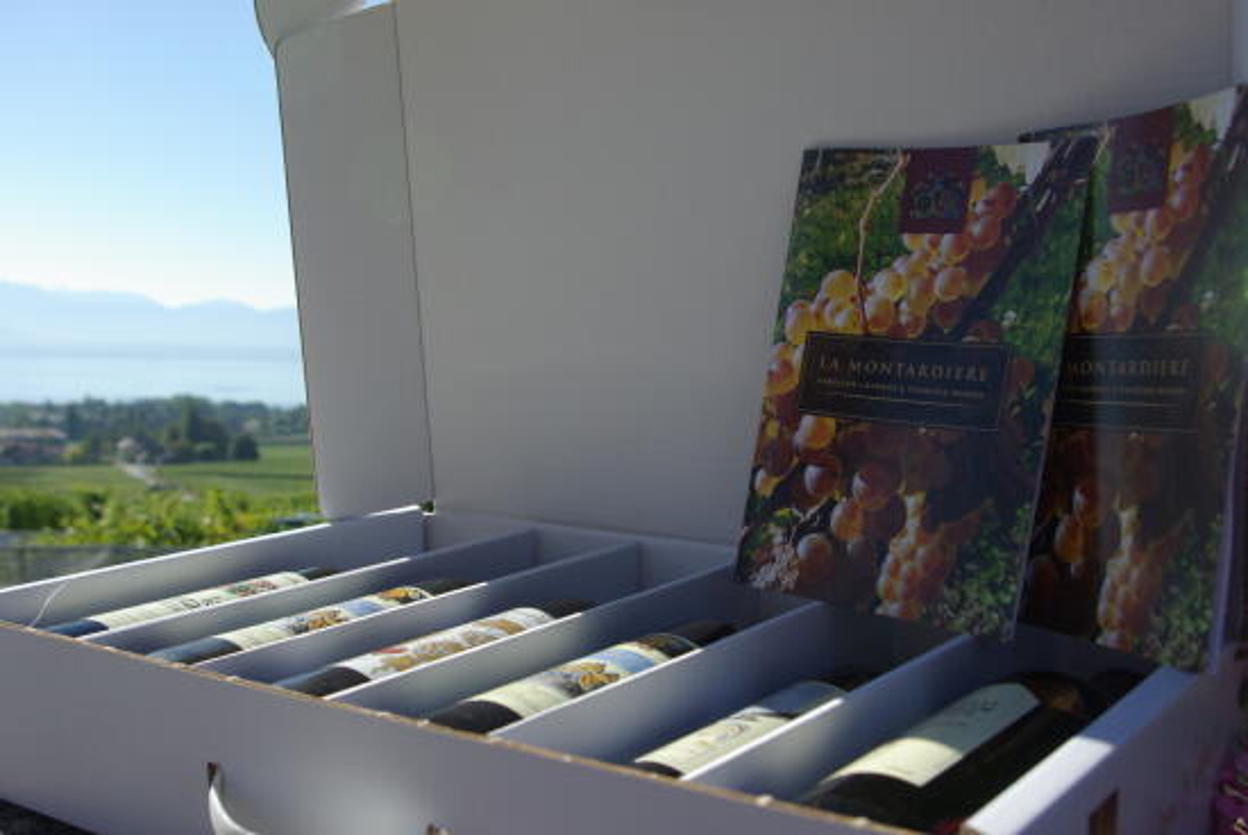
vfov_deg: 34.3
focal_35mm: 39
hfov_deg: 49.5
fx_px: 1353
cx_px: 624
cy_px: 418
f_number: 8
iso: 100
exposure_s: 1/250
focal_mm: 26
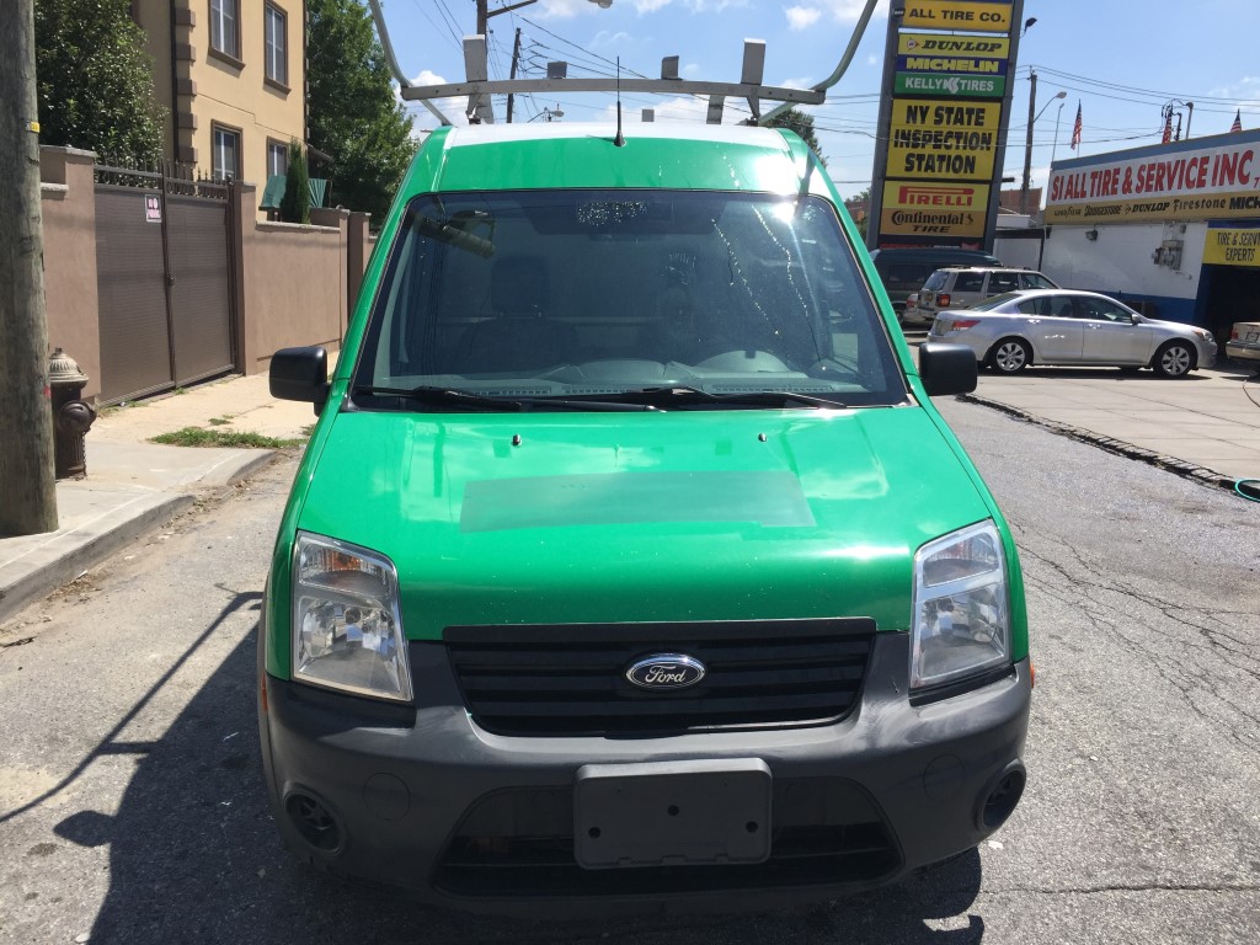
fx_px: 1056
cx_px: 630
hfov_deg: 61.7
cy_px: 472
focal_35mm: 29
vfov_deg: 48.2
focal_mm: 4.15
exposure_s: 1/2326
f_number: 2.2
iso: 32
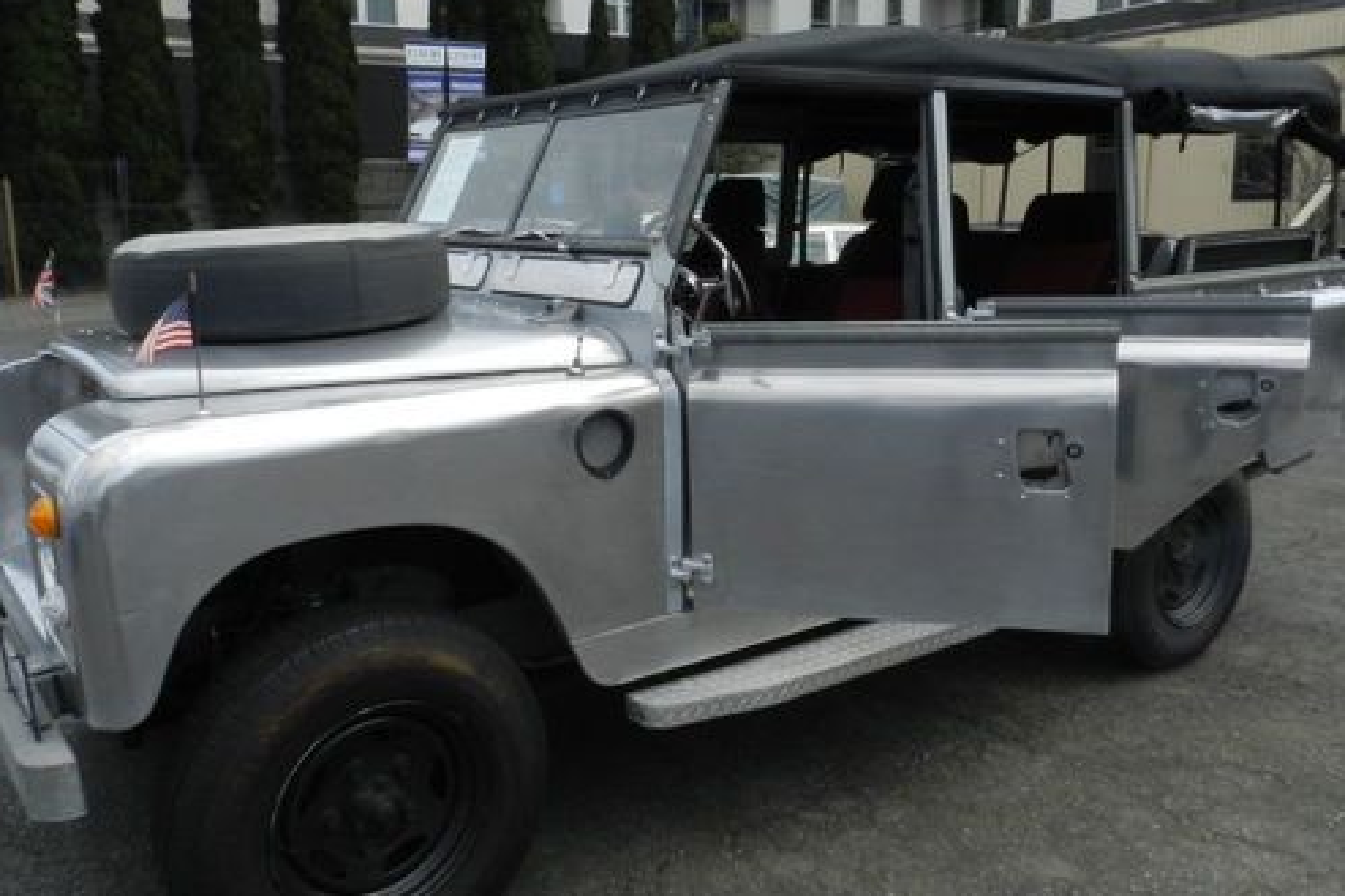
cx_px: 651
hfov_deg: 60.3
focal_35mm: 31
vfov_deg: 42.3
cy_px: 436
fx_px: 1158
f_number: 8
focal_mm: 4
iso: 160
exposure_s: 1/200
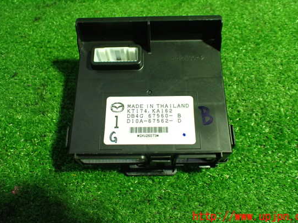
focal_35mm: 33
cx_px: 152
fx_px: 284
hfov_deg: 55.3
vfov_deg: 42.9
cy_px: 101
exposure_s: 1/80
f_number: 2.3
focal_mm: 5.4
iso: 800
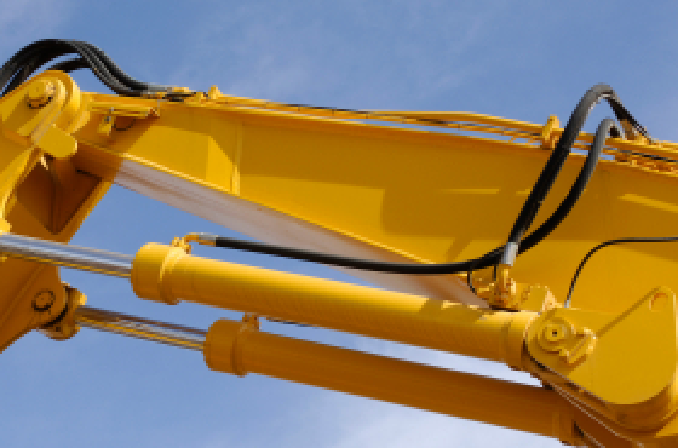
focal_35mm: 96
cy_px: 286
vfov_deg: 14.1
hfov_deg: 21.3
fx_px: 1803
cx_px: 293
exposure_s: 1/160
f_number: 8
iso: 100
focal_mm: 42
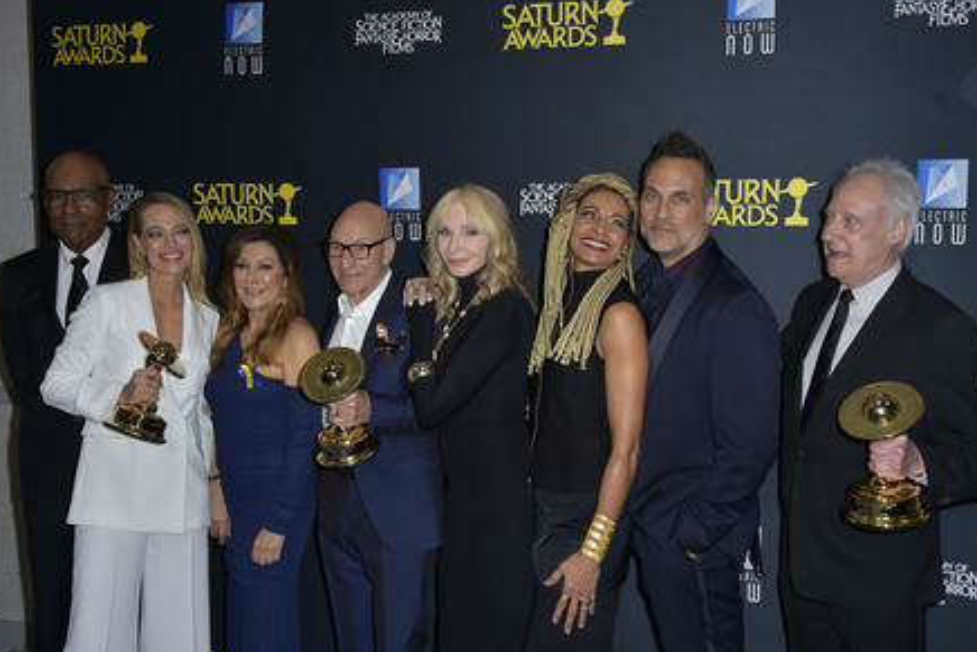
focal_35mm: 33
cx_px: 488
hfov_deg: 57.2
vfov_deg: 40.0
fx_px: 896
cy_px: 334
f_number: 6.3
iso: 320
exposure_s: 1/250
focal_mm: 32
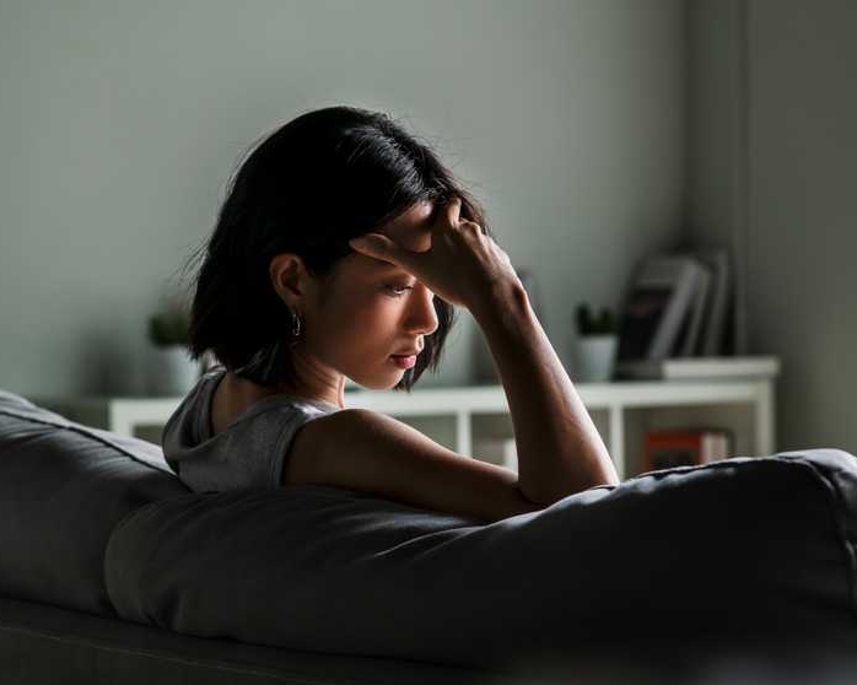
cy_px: 400
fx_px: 3246
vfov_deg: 12.0
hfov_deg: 15.0
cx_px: 650
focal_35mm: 128
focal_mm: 85
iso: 200
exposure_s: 1/60
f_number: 4.5
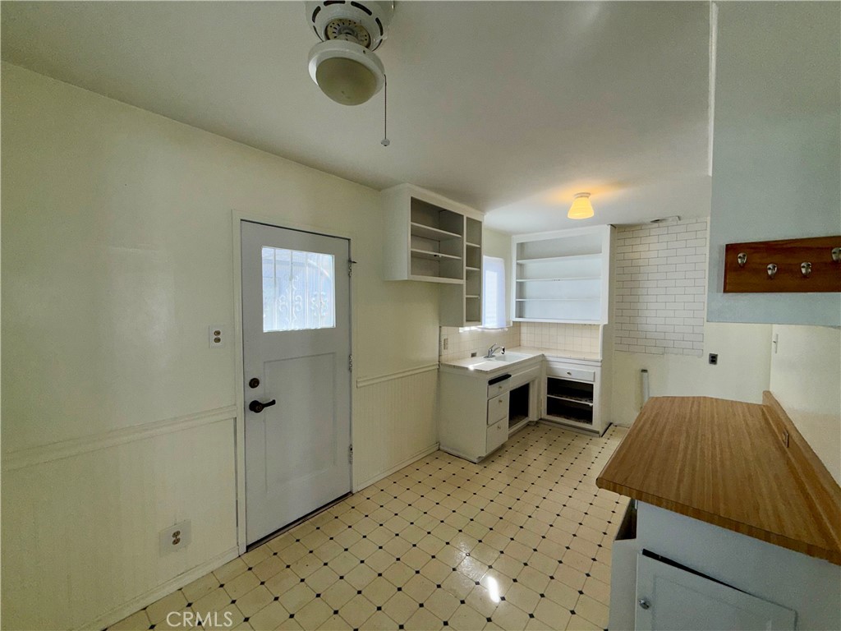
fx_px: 340
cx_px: 420
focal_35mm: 14
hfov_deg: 102.1
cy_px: 316
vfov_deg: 85.7
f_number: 2.2
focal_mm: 2.22
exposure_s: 1/122
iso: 20
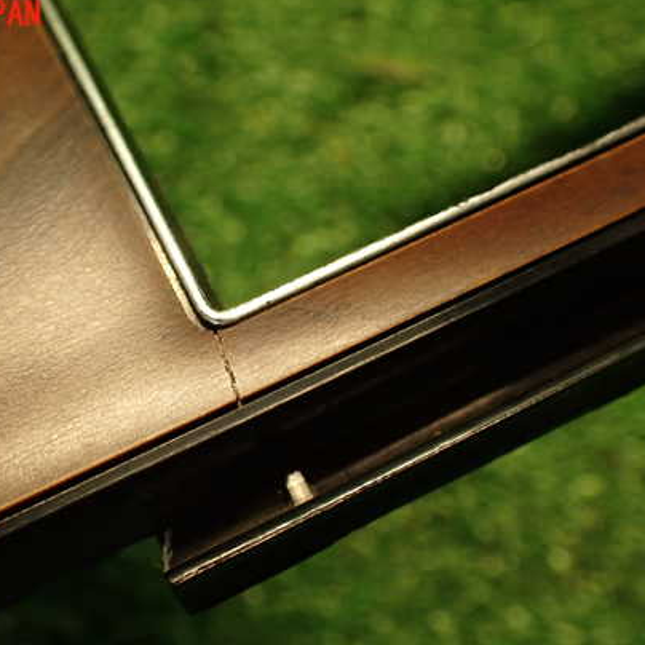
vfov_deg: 40.0
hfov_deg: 39.7
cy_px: 354
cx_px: 230
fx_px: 885
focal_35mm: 42
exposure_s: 1/30
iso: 400
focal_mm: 5.79
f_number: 2.4
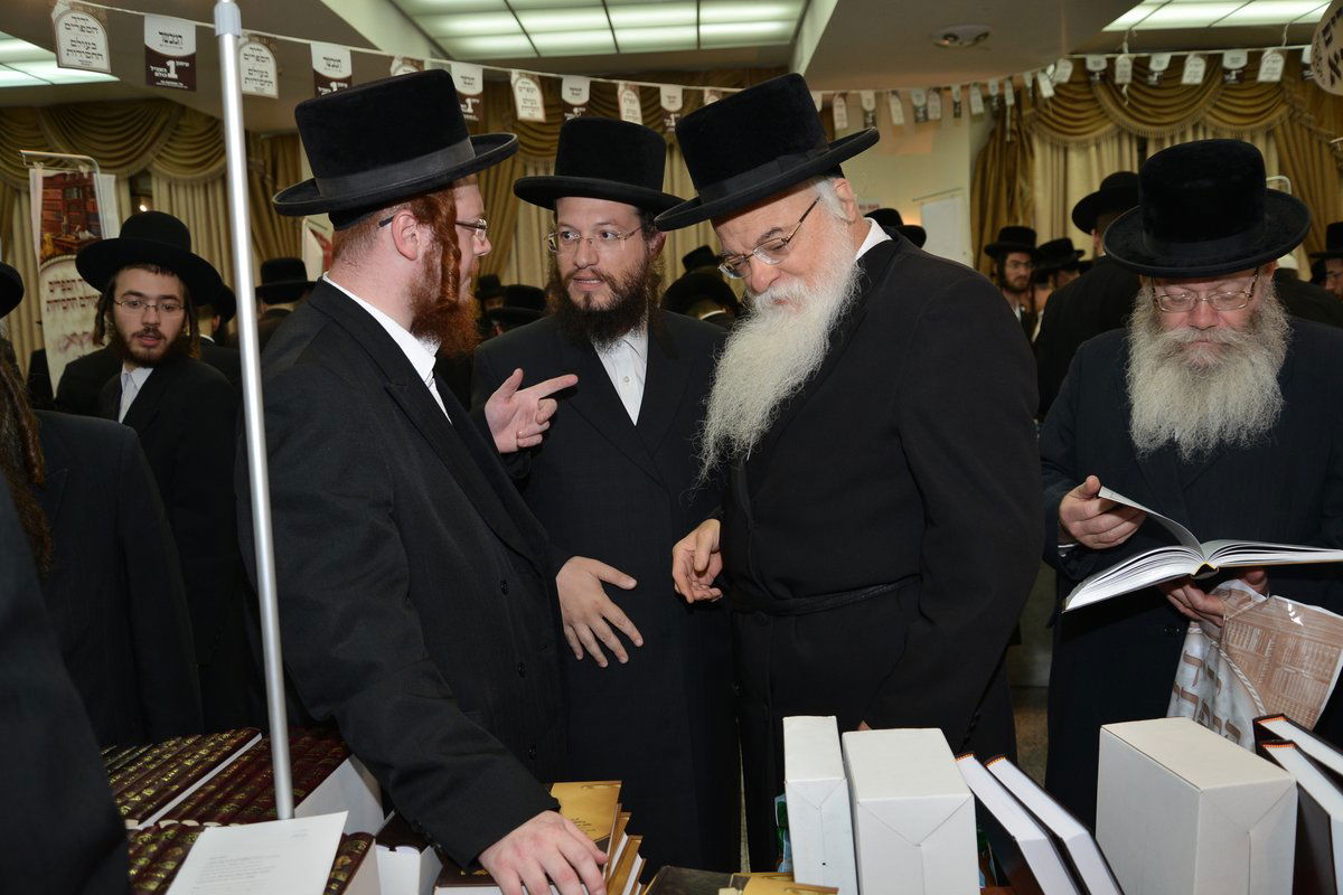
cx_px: 672
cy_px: 448
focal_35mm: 31
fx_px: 1156
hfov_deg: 60.3
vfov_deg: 42.3
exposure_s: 1/125
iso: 800
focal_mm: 31
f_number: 5
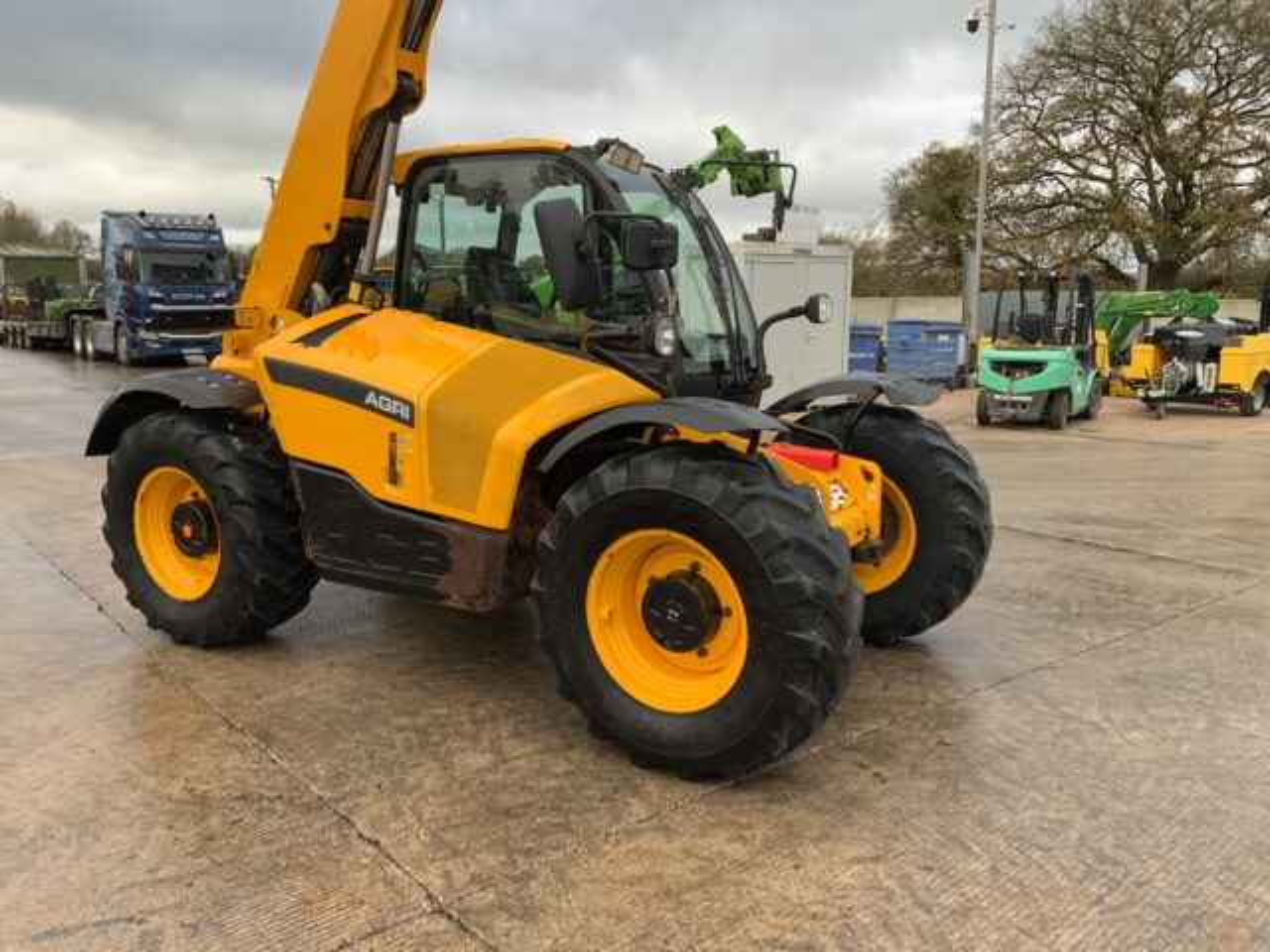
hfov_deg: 61.7
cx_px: 635
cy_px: 476
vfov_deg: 48.2
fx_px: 1064
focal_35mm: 29
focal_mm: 3
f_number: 1.8
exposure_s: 1/138
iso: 16
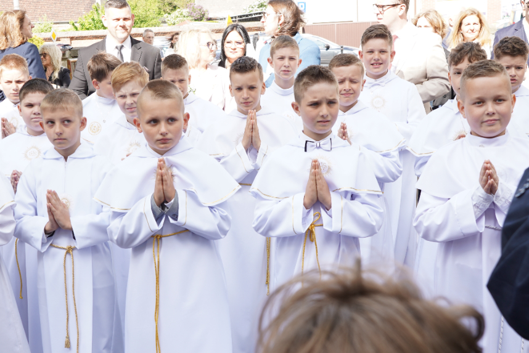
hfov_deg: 37.4
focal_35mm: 53
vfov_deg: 25.5
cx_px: 228
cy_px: 203
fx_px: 779
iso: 160
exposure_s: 1/100
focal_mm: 35
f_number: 7.1
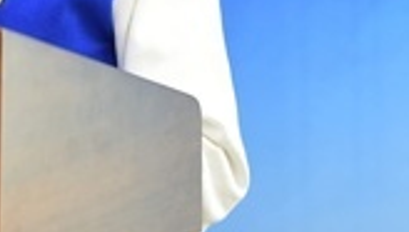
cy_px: -243
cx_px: -70
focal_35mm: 168
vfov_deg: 7.0
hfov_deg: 12.5
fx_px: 1826
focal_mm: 42
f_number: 3.2
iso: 1250
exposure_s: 1/200
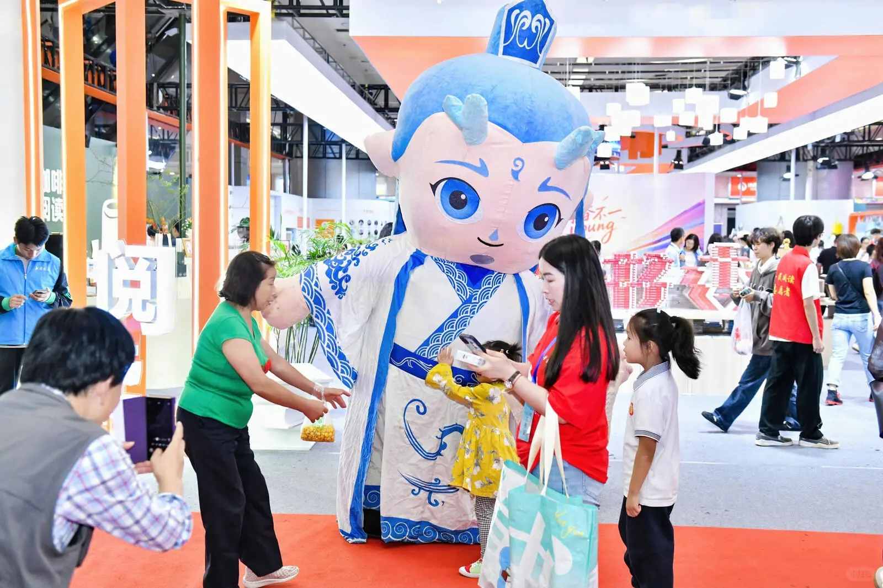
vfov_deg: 33.4
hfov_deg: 48.5
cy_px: 294
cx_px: 442
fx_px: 981
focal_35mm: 40
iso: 1600
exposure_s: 1/200
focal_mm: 40
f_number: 4
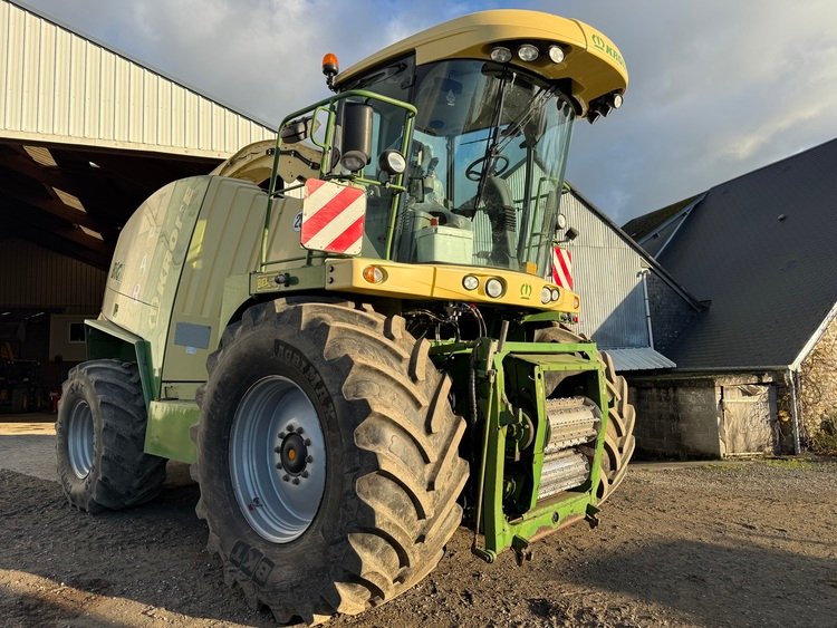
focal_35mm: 24
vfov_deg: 56.8
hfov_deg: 71.6
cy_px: 314
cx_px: 418
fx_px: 580
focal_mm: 6.76
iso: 80
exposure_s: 1/2110
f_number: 1.78
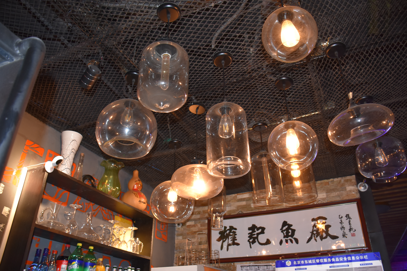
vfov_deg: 47.9
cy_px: 136
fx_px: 305
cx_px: 204
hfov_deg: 67.4
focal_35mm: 27
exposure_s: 1/60
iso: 1000
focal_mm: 18
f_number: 3.5
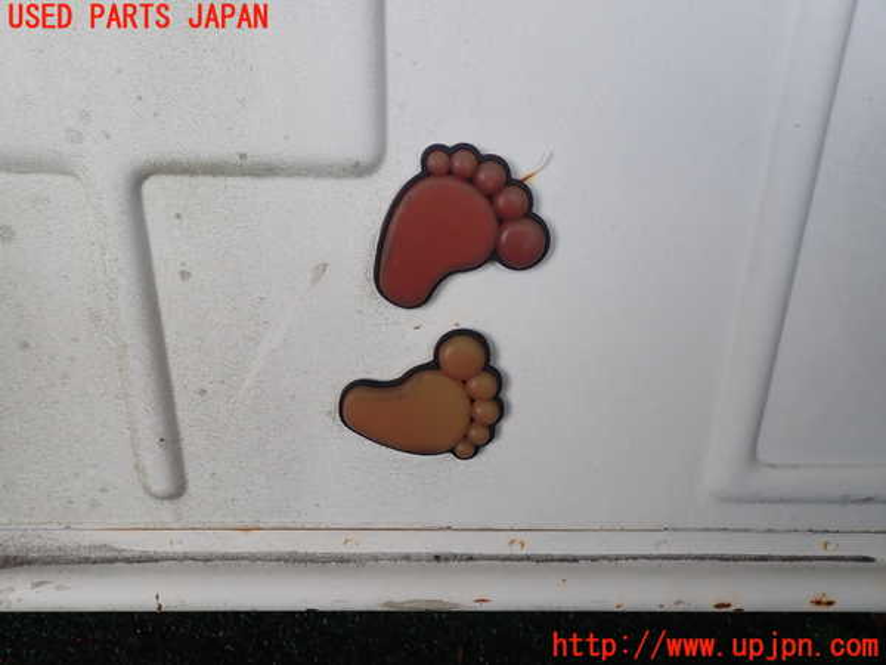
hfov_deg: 69.4
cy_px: 332
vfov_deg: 54.9
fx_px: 640
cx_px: 443
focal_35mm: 25
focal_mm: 4.5
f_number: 2.8
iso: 100
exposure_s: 1/160
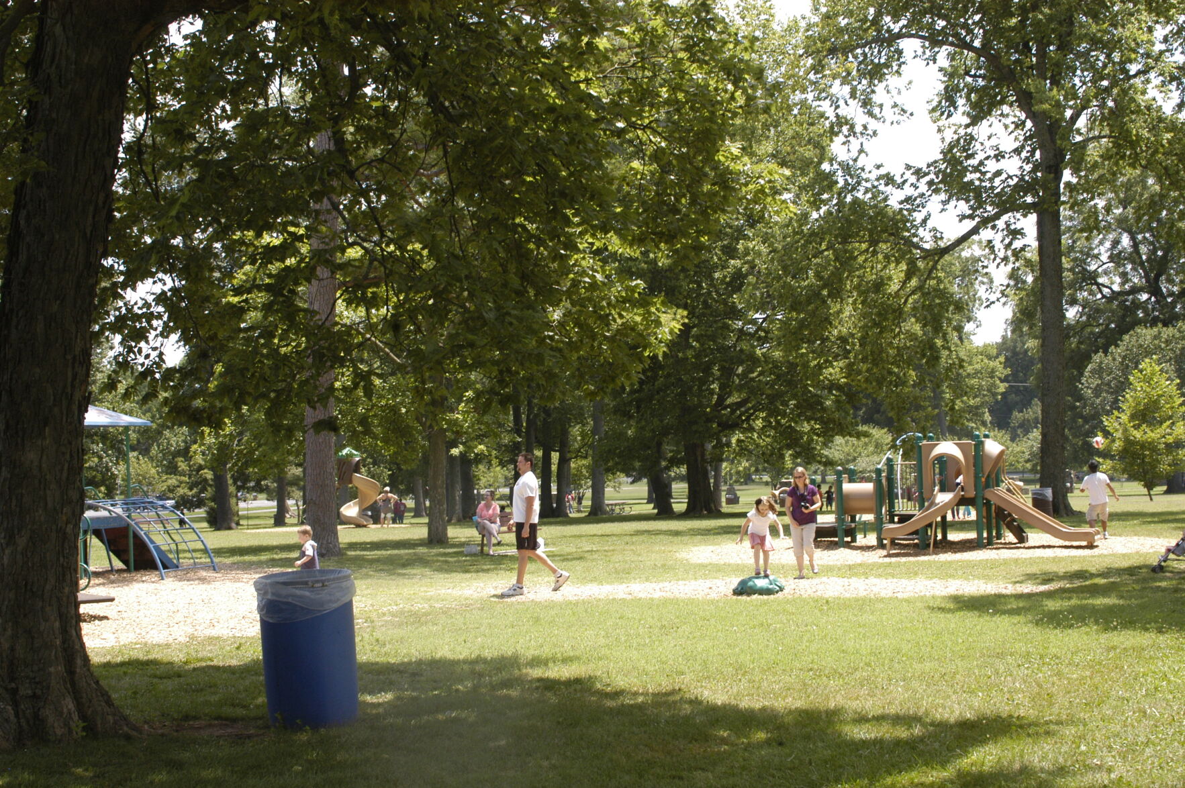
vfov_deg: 25.7
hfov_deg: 37.9
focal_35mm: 52
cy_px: 394
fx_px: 1727
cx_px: 592
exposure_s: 1/320
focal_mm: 35
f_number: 9
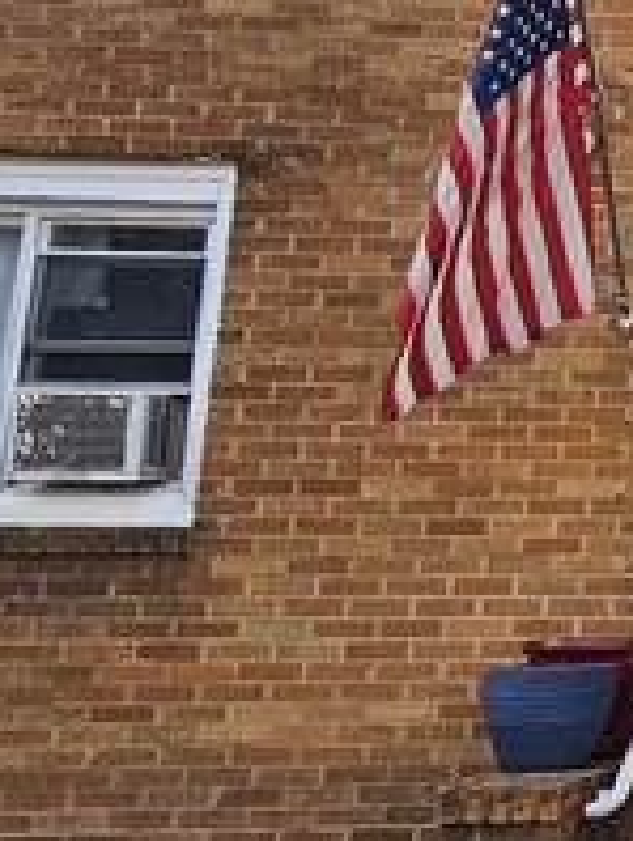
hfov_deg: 16.7
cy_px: 255
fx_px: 1533
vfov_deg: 30.4
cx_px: 1304
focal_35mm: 63
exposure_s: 1/340
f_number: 2.2
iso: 50
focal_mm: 2.2
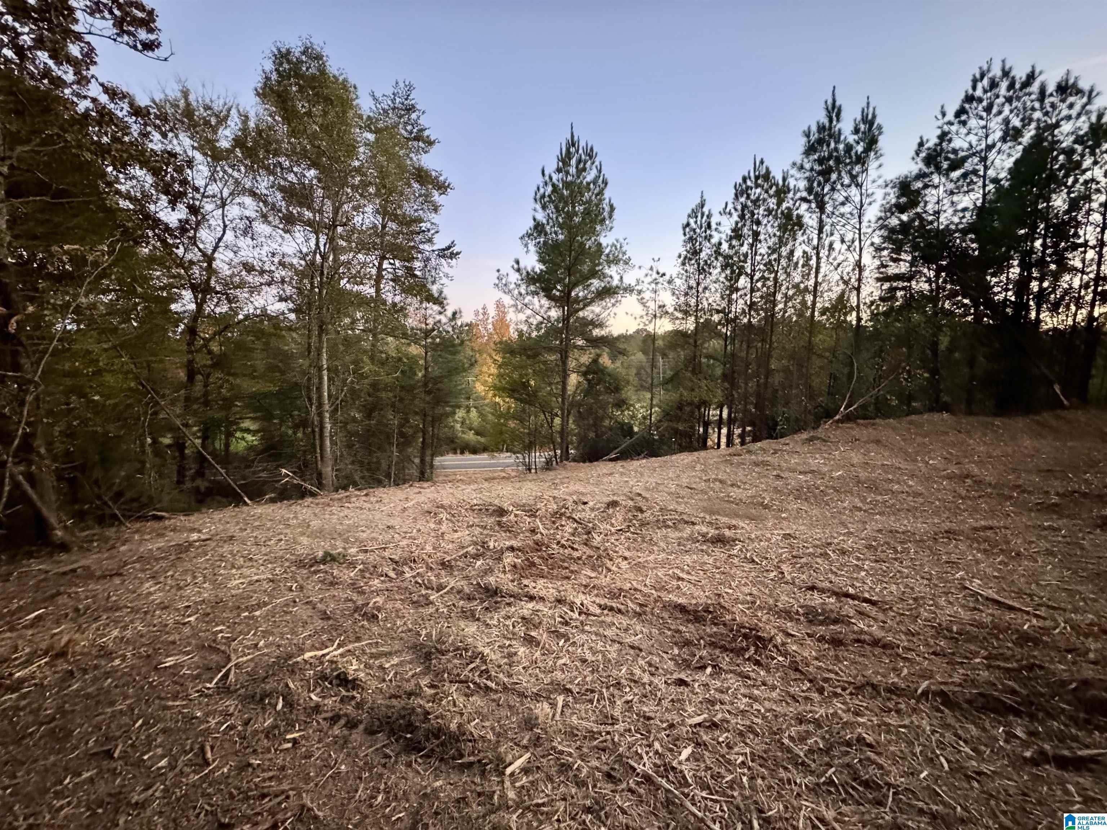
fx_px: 448
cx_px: 554
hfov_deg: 102.1
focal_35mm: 14
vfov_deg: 85.7
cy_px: 415
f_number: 2.2
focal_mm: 2.22
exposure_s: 1/44
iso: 1250
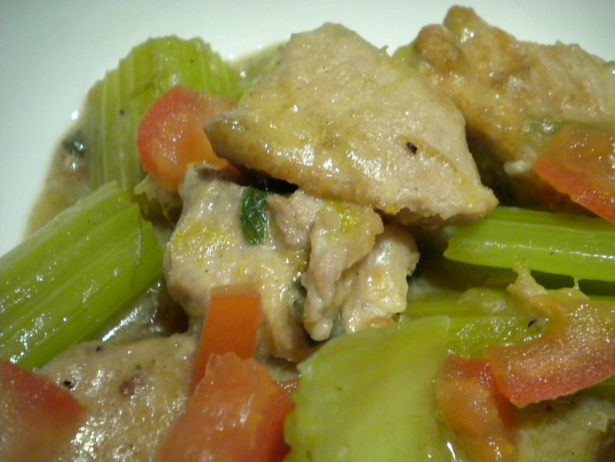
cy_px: 231
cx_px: 308
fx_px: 728
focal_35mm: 41
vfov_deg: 35.1
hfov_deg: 45.8
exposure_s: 1/14.2
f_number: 3.5
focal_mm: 7.4
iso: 400
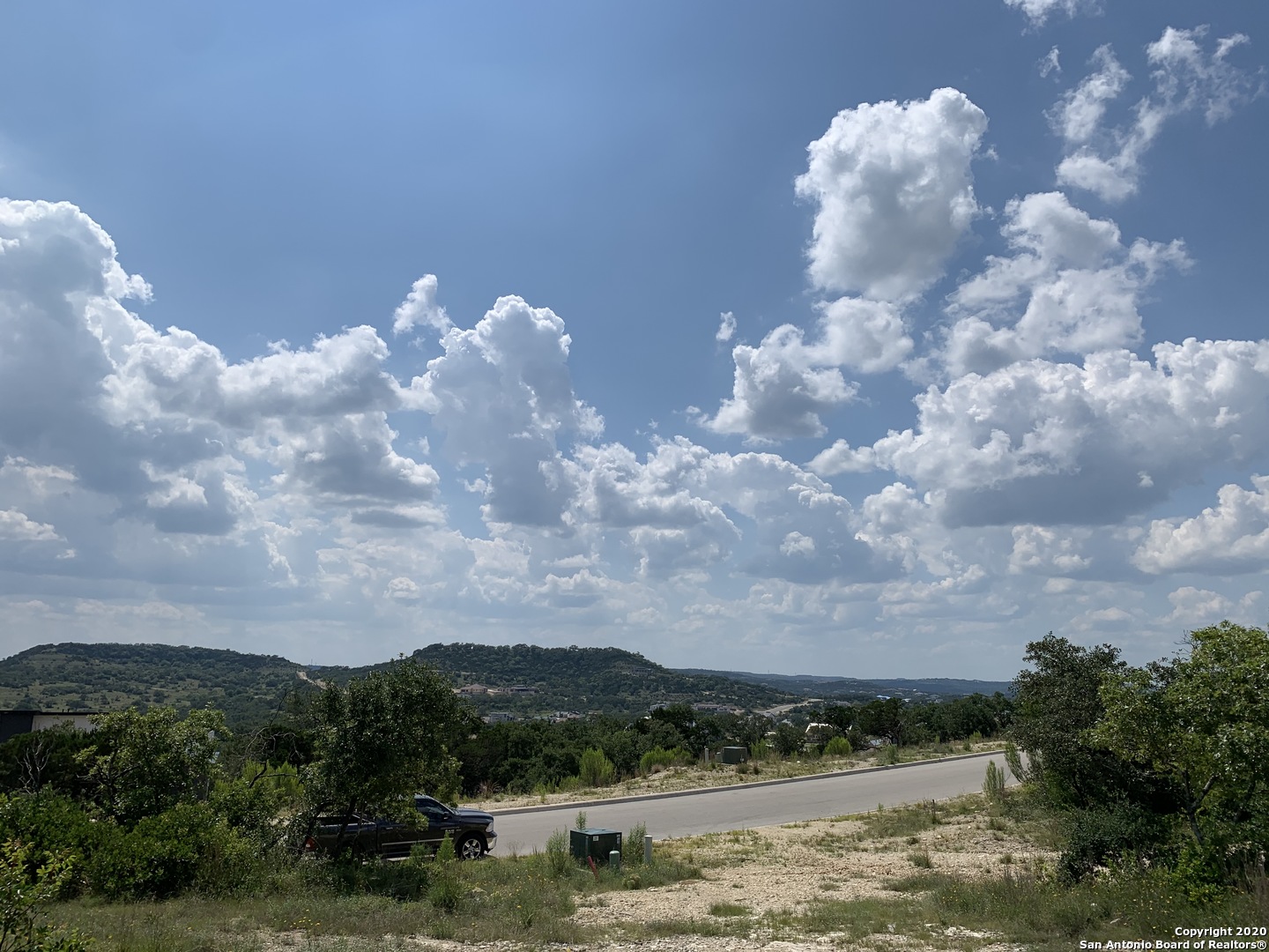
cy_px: 476
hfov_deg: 67.3
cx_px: 634
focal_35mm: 26
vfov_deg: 53.1
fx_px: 953
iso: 25
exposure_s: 1/7407
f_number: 1.8
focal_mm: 4.25
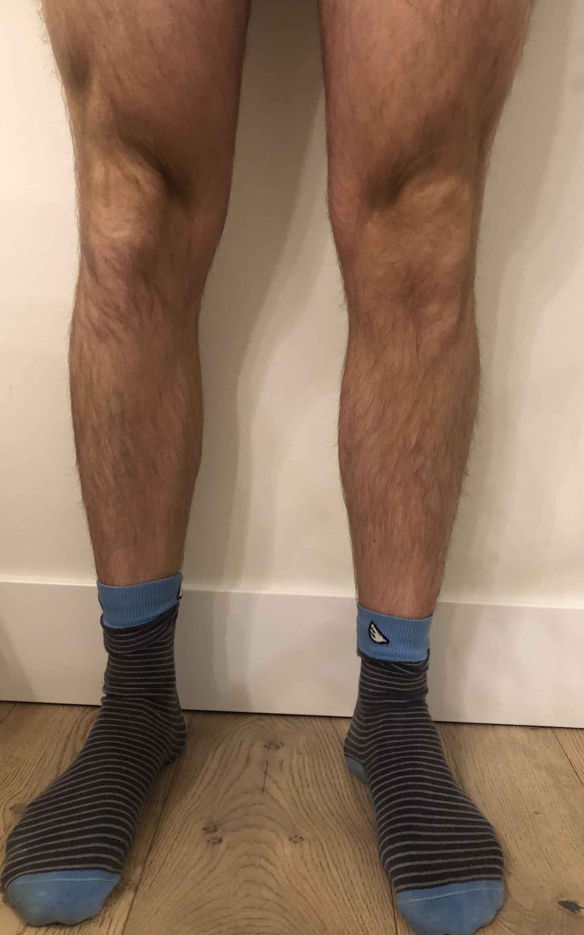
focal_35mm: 30
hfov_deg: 41.8
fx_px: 764
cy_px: 465
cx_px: 306
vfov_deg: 62.9
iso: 100
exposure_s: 1/8
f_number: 1.8
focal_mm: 4
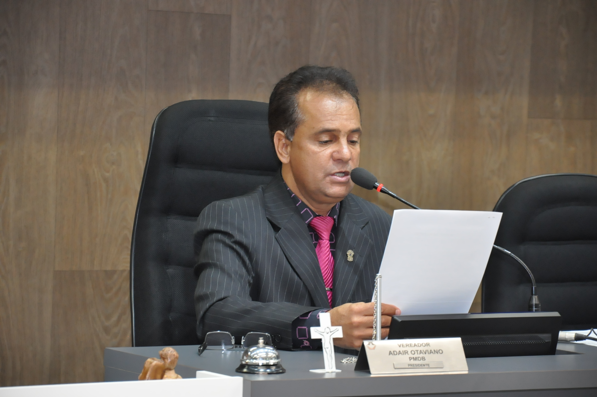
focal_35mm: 158
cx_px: 298
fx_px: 2609
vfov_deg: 8.7
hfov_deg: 13.1
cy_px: 198
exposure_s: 1/60
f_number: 5.6
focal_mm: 105
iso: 2000
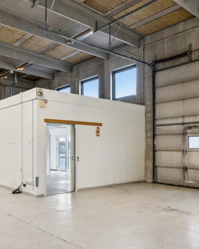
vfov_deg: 52.8
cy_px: 125
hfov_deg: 43.3
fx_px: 250
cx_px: 108
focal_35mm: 34
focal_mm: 24
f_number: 8
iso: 160
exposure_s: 1/6
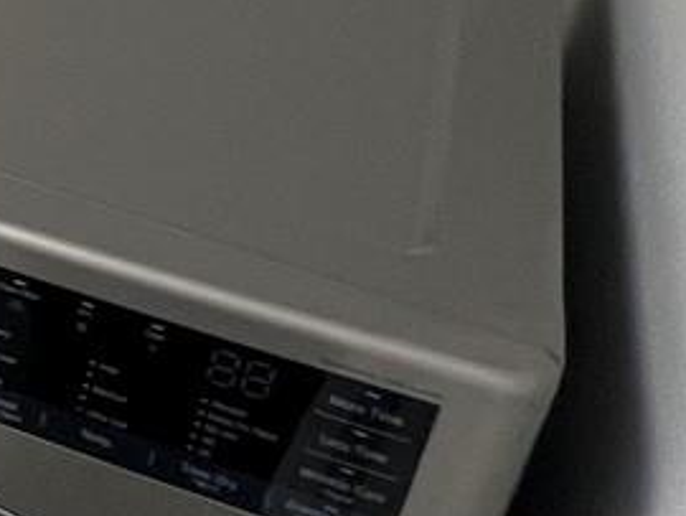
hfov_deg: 14.1
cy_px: -206
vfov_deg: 17.6
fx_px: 1527
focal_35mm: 77
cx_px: -1052
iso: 200
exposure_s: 1/120
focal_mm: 1.57
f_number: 1.8
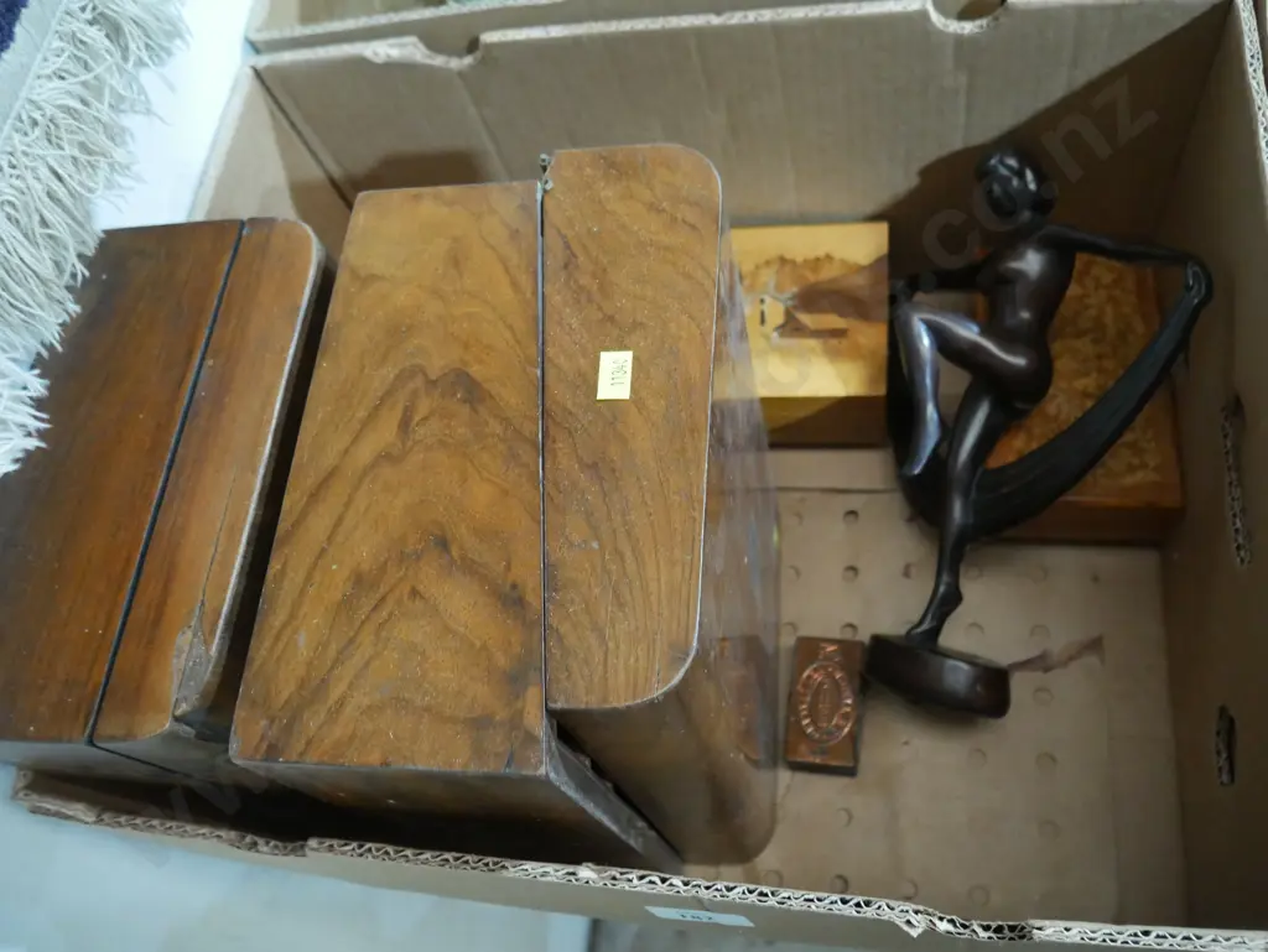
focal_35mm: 30
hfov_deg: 59.9
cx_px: 634
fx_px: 1099
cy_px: 476
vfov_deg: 46.8
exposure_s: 1/50
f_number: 3.6
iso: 3200
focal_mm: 15
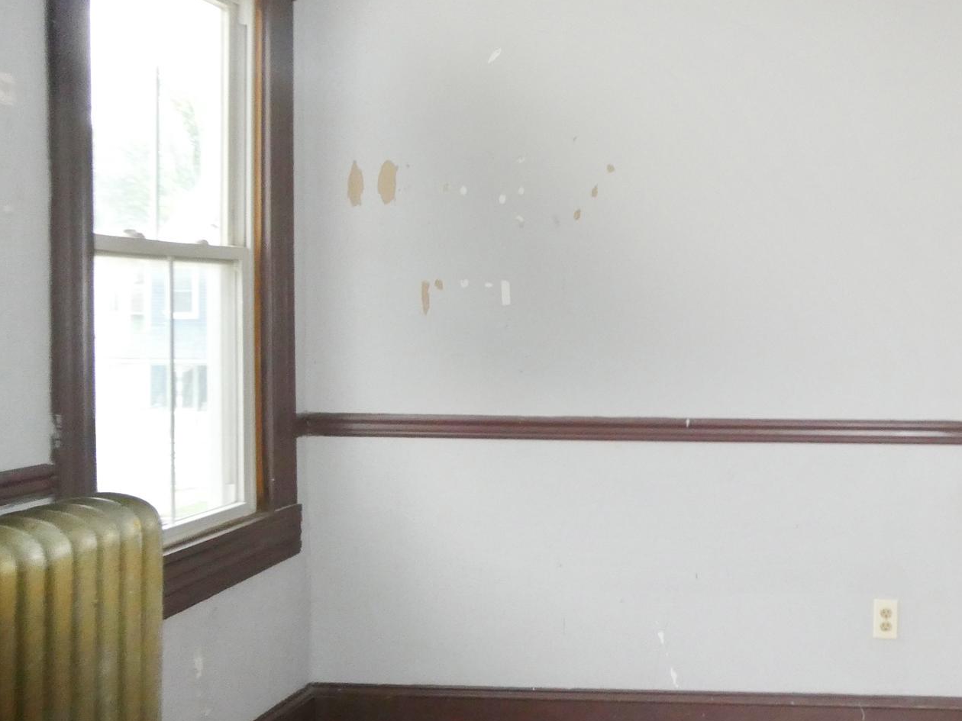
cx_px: 781
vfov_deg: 36.8
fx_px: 1084
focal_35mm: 39
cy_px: 334
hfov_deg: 45.3
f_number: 3.3
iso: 400
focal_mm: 4.3
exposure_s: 1/125
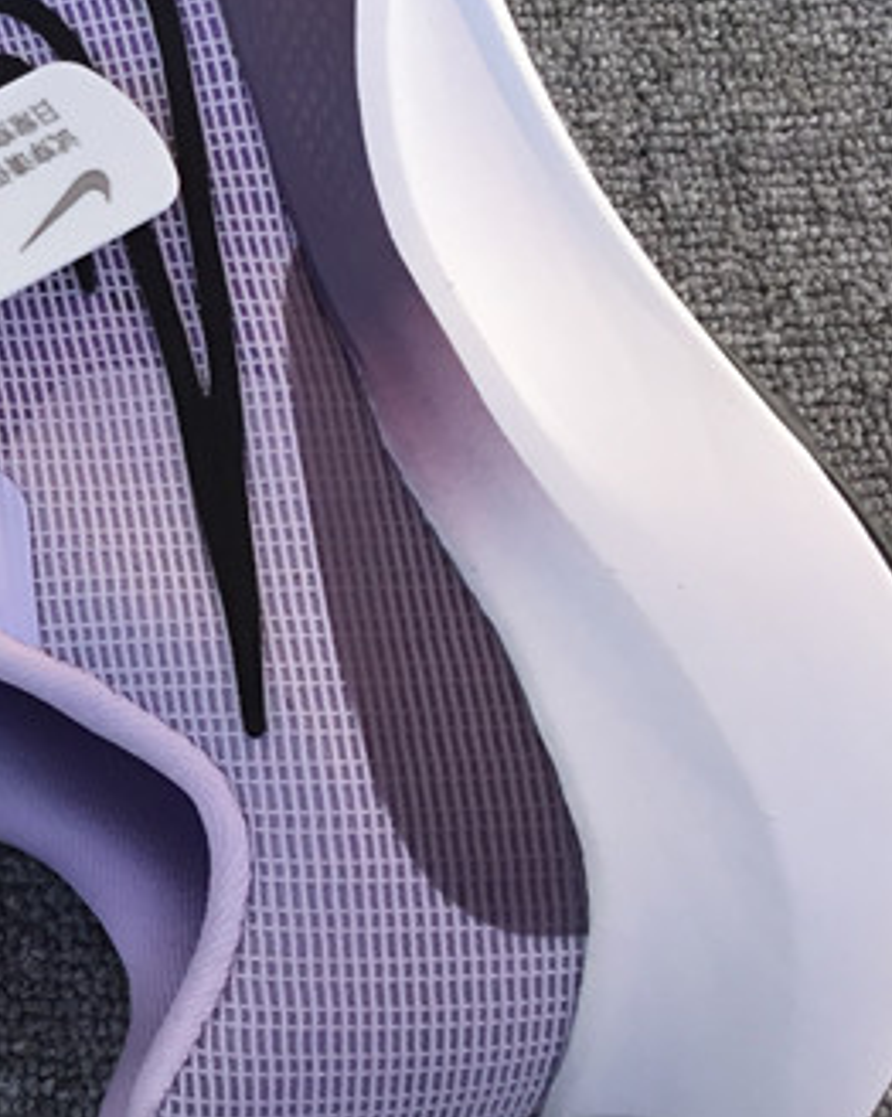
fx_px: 2742
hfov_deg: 17.1
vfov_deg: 22.8
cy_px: 295
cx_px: -351
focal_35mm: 83
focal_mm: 3.3
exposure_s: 1/369
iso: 25
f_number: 2.4
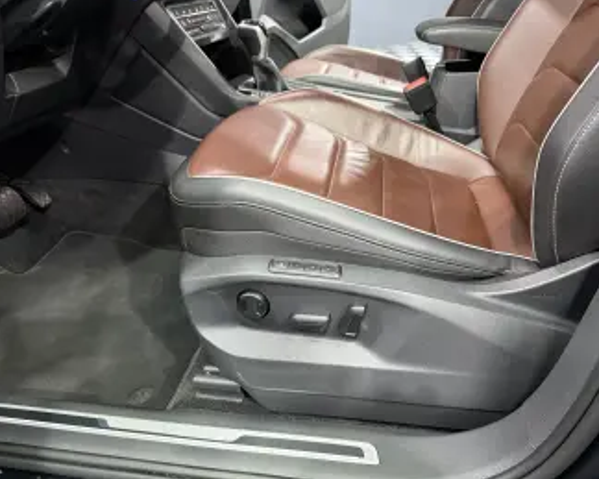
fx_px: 461
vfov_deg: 54.9
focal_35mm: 26
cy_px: 235
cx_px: 311
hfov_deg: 66.0
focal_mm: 6.76
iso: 800
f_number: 1.78
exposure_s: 1/50
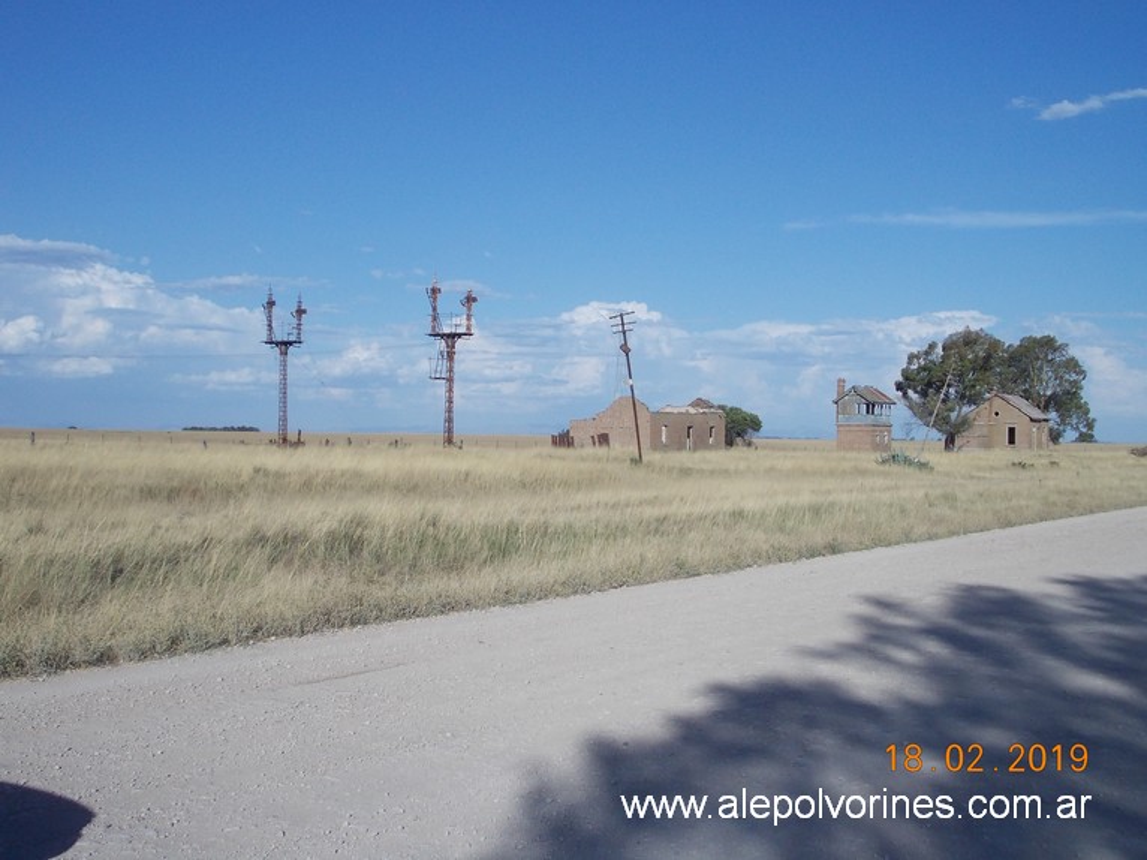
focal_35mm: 43
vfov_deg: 33.6
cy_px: 430
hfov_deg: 43.9
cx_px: 574
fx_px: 1424
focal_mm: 6.1
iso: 80
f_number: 6.5
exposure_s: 1/400
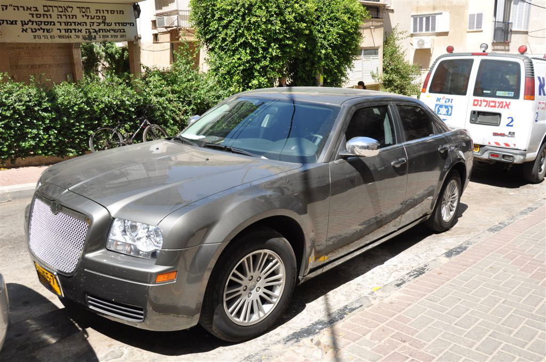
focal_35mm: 30
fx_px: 454
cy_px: 181
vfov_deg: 43.5
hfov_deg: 62.0
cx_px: 273
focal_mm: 20
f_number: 8
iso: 200
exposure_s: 1/250
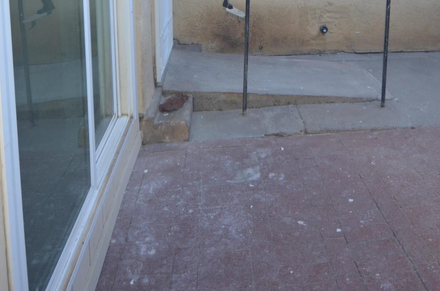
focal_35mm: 36
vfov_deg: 31.7
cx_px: 263
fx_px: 439
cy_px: -43
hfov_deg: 52.9
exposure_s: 1/160
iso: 200
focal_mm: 10
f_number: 3.5
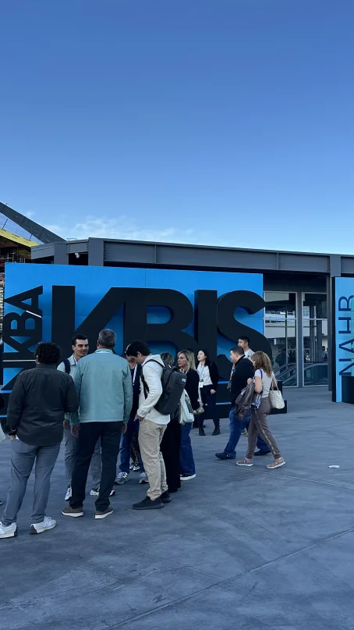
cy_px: 315
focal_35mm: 35
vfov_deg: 56.6
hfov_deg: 32.0
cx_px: 322
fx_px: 584
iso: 80
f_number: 1.78
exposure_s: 1/850
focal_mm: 6.86
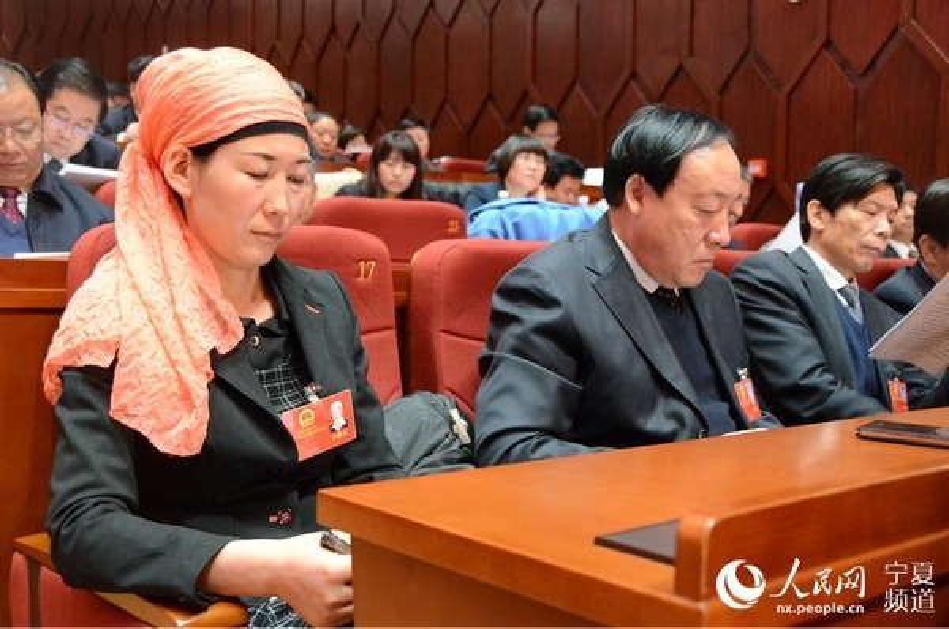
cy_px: 314
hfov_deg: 49.6
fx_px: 1026
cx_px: 474
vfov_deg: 34.1
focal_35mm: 39
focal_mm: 26
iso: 5000
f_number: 4.5
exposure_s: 1/80
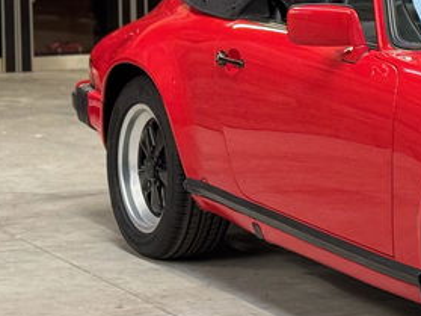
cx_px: 646
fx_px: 2140
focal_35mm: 176
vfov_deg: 8.4
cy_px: 144
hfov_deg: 10.8
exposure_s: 1/50
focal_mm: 6.76
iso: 125
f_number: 1.78
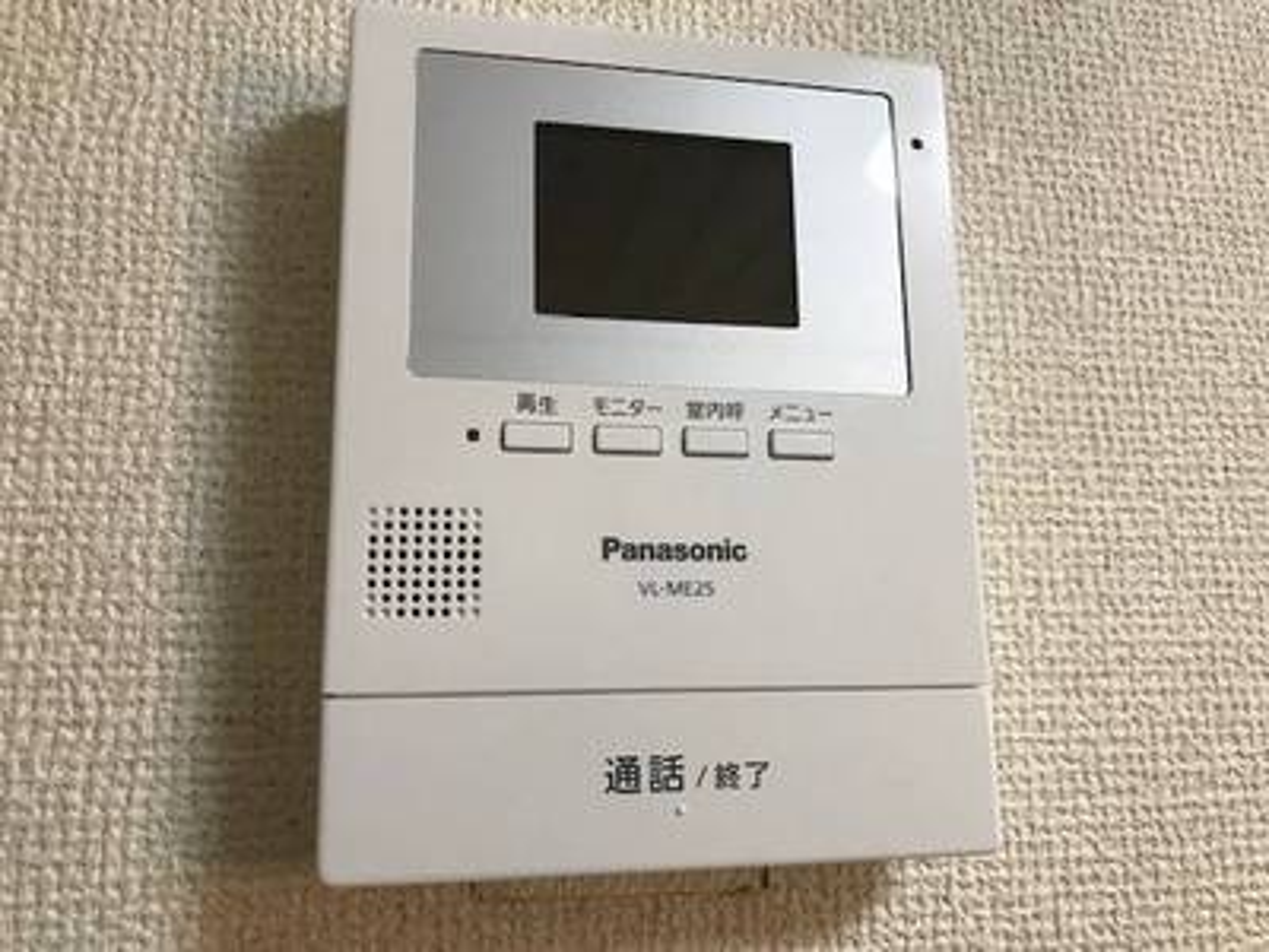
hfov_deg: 63.4
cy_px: 476
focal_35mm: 28
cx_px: 634
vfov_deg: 49.7
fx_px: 1026
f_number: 1.8
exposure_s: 1/20
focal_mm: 3.99
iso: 40
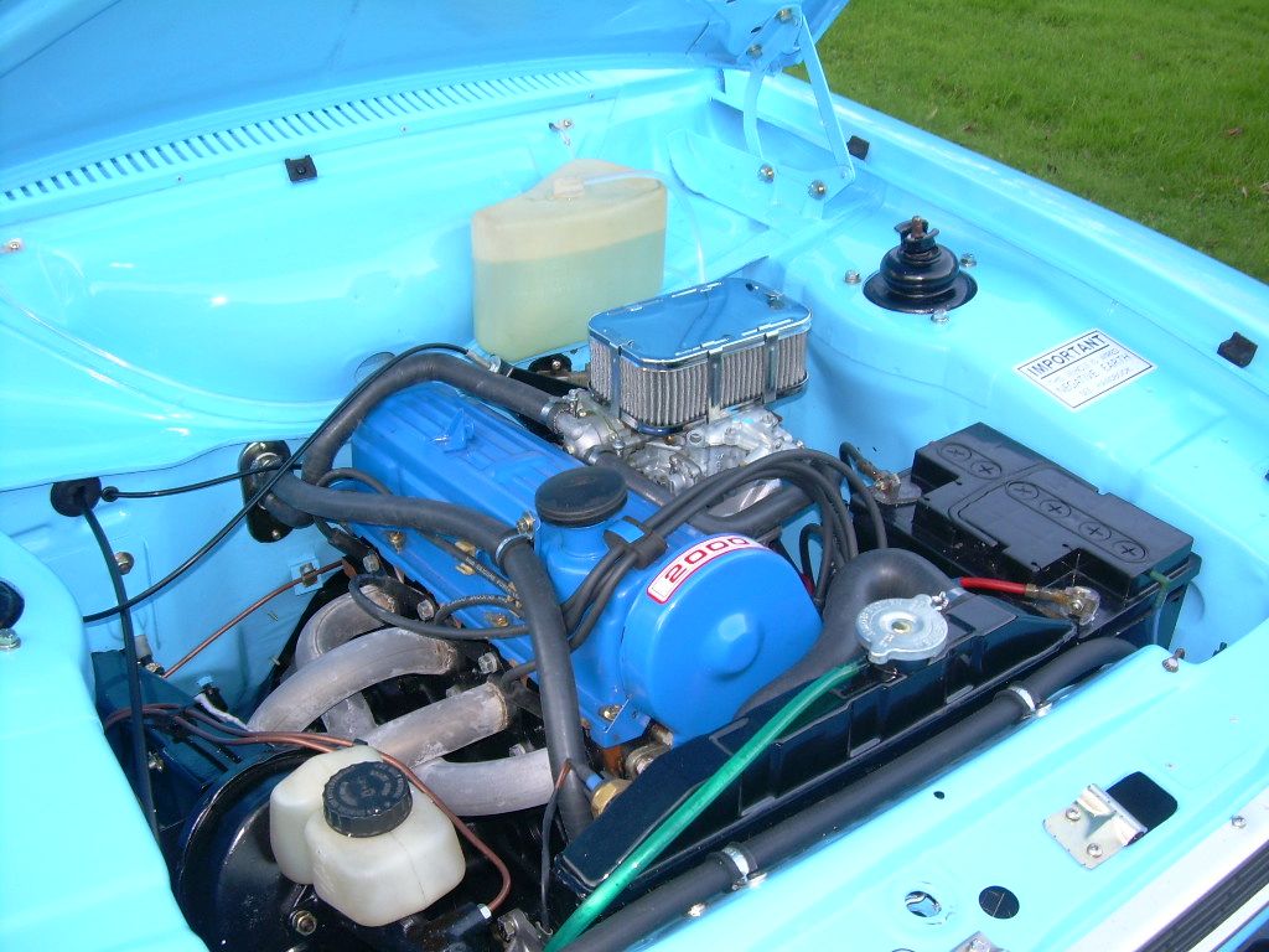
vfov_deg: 35.1
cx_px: 634
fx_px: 1503
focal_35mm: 41
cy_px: 476
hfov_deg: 45.8
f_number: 2.8
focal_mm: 6.7
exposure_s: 1/30
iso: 50
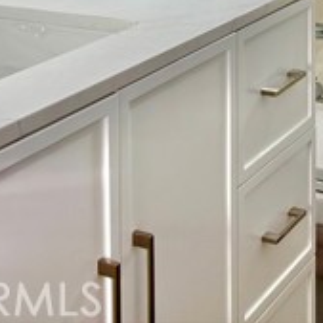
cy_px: -132
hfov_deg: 19.6
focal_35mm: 87
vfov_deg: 18.2
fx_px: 918
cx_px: 277
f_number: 1.6
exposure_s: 1/309
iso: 50
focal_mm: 5.96
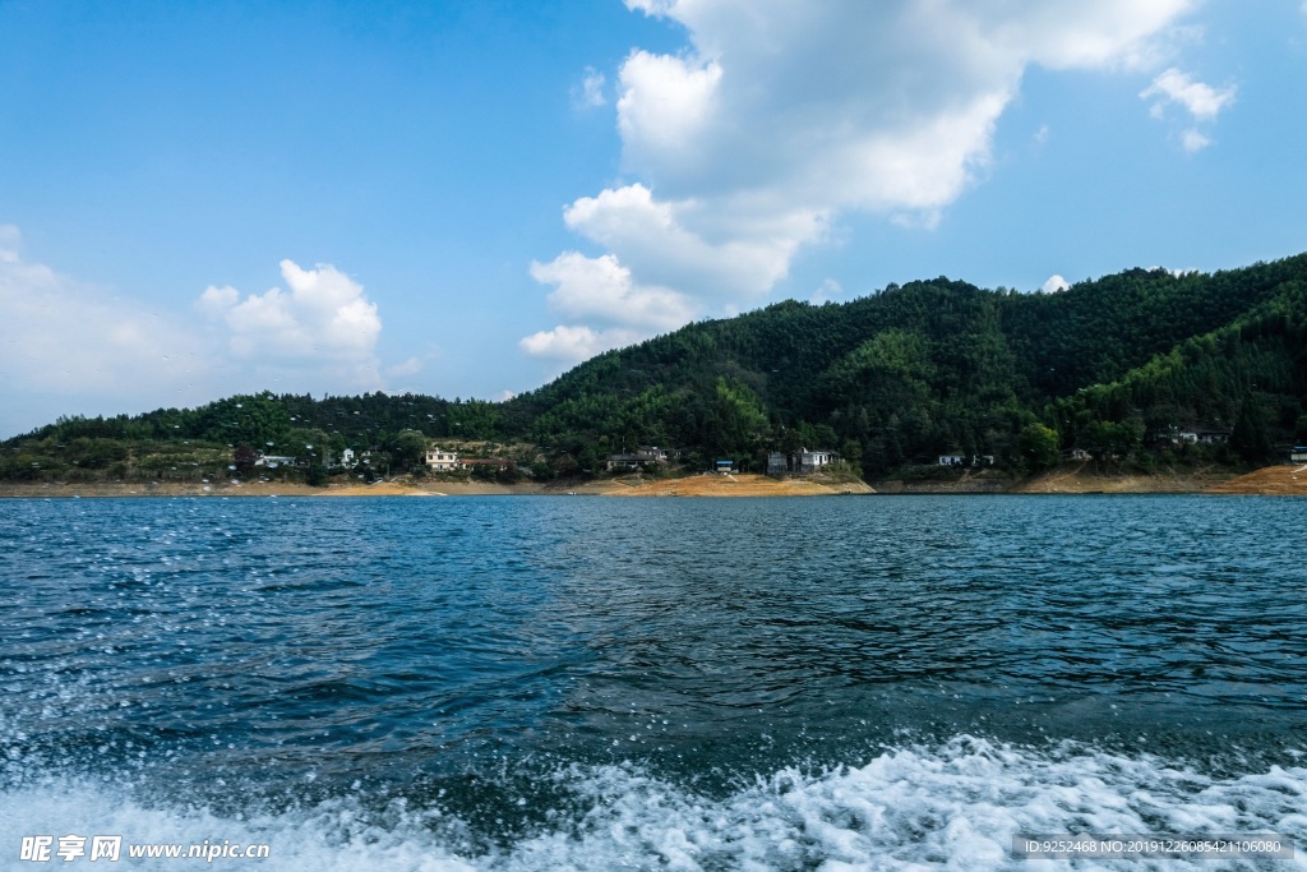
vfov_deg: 55.1
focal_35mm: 23
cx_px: 654
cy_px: 436
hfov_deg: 76.1
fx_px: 835
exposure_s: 1/640
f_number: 8
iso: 400
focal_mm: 15
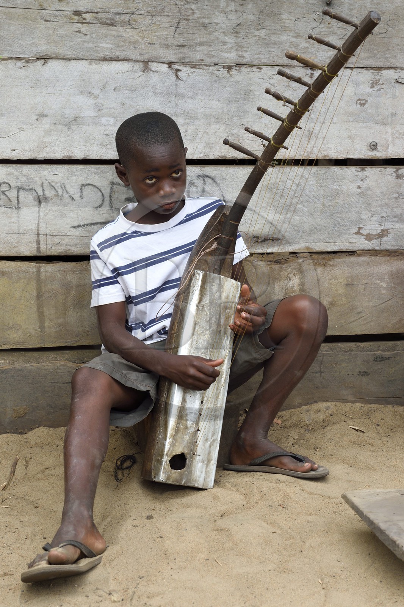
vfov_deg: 36.3
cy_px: 304
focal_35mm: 55
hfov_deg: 24.6
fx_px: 926
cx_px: 202
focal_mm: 55
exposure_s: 1/160
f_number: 10
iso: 400
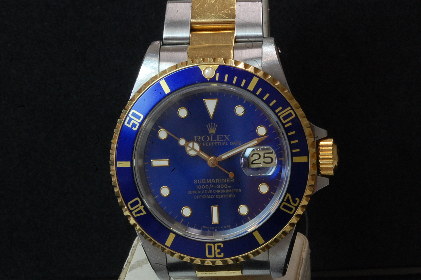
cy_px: 140
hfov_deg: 15.2
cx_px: 210
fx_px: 1577
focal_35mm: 135
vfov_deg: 10.1
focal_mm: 90
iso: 800
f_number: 36
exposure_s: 1/4
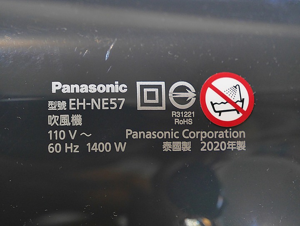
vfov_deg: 12.4
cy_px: 113
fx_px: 1041
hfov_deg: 16.4
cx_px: 150
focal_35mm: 120
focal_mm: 60
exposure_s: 1/20
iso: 800
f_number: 4
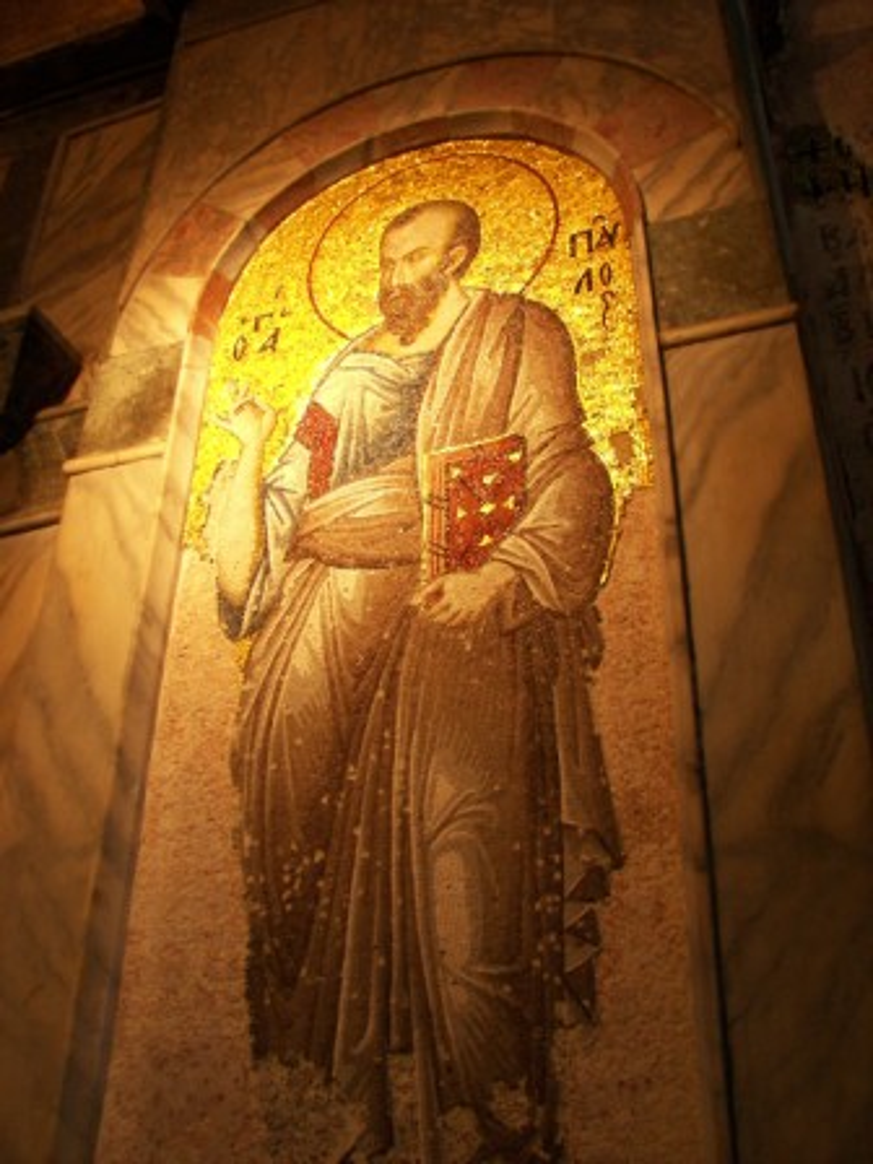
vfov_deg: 51.4
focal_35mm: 36
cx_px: 436
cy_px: 582
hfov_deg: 39.7
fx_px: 1211
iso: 100
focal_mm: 6
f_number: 2.8
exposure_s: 1/13
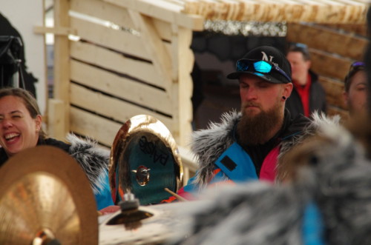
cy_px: 122
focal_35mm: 300
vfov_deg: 4.6
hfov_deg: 6.9
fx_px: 3085
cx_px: 186
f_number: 10
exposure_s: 1/250
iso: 3200
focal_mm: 200
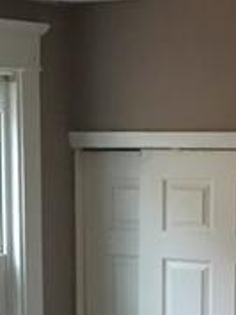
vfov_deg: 15.4
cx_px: 55
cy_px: 313
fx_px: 1144
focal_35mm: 126
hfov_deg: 11.7
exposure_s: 1/30
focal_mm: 4.15
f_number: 2.2
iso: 40
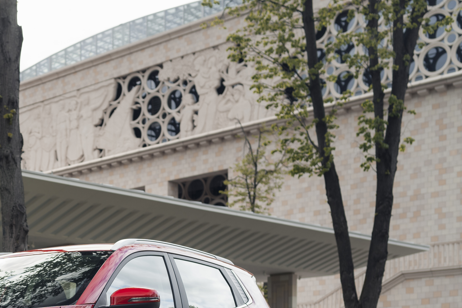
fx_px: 1014
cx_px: -27
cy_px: 344
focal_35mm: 79
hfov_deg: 24.2
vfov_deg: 16.7
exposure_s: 1/250
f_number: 3.5
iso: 100
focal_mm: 35
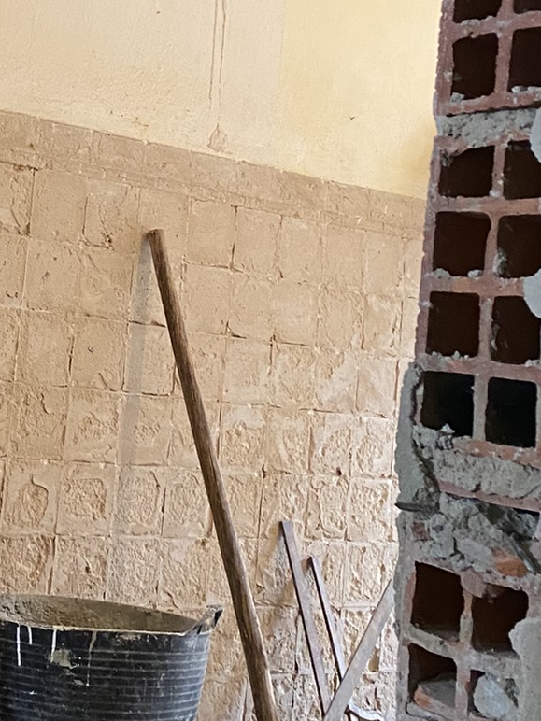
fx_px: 1438
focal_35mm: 69
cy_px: 91
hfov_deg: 20.0
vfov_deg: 27.3
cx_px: -110
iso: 250
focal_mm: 4.25
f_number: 1.8
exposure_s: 1/50
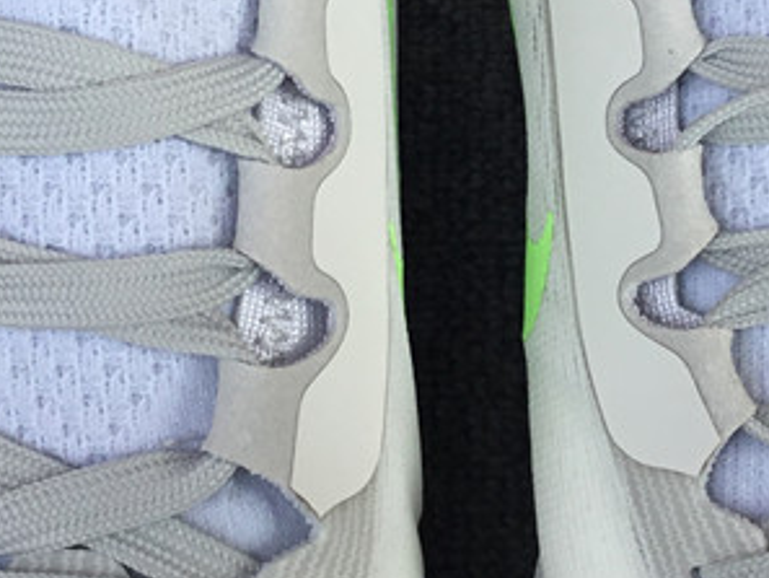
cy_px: 187
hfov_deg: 19.8
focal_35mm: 99
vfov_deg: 14.9
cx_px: 510
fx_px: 2200
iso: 25
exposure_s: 1/532
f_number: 2.4
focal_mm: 3.3
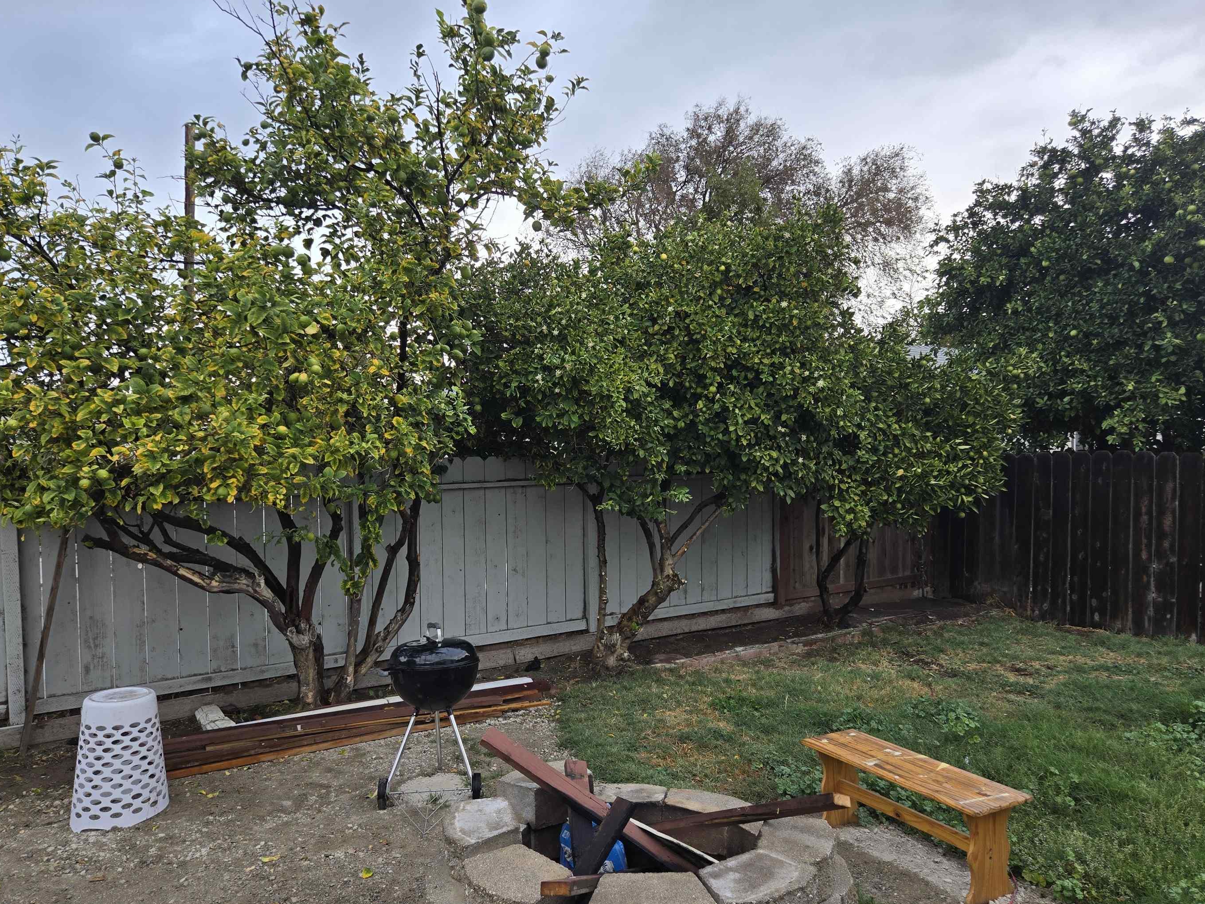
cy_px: 476
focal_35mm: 26
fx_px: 905
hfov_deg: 67.3
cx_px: 592
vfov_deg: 53.0
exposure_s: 1/180
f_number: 1.8
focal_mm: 5.4
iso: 50
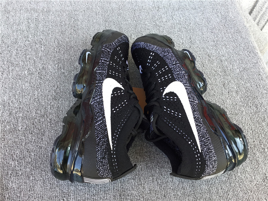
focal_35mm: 31
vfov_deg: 45.4
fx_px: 240
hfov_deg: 58.4
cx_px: 134
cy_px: 100
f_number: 2.4
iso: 25
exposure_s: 1/50
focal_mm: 3.3
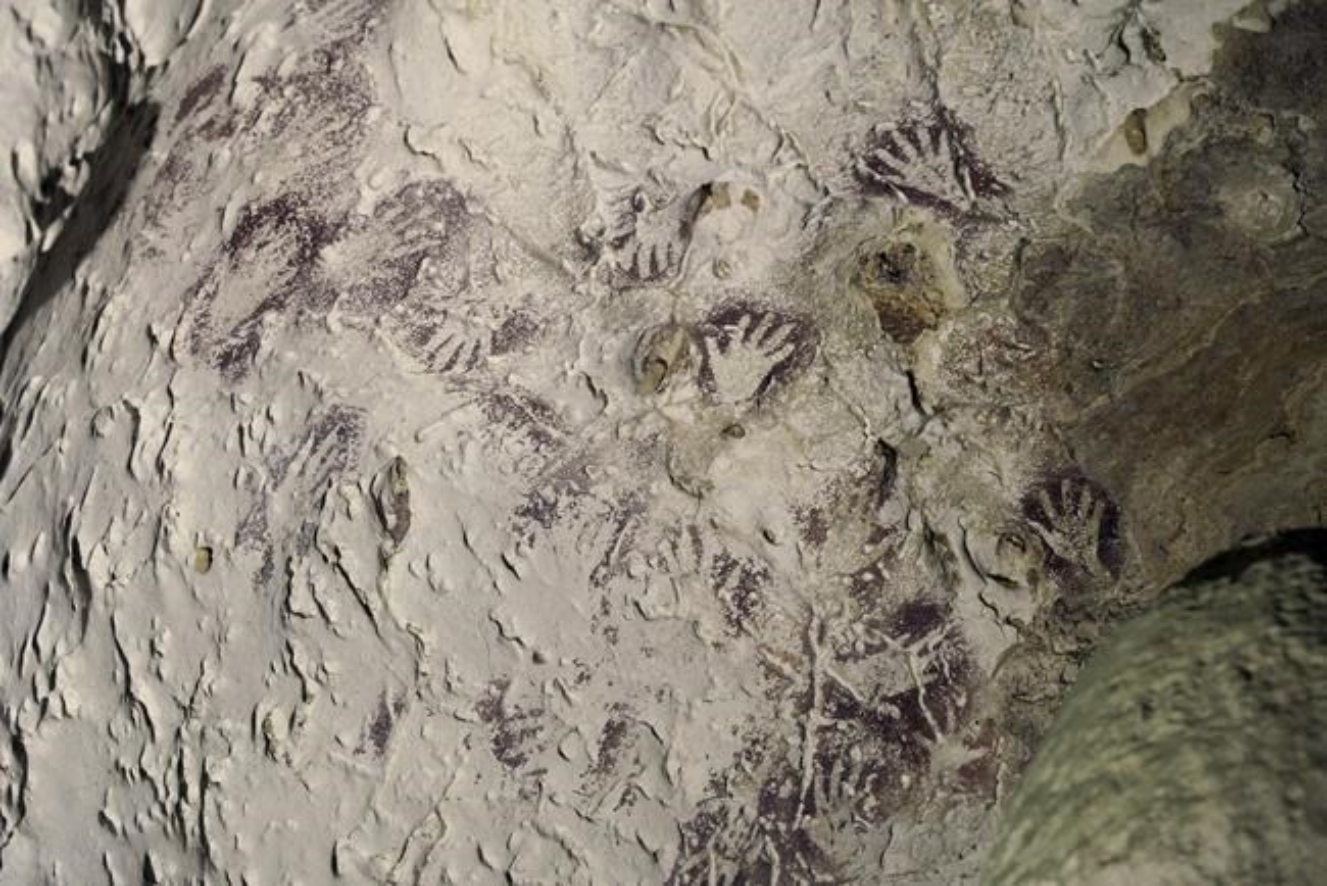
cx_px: 664
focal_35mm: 95
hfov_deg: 21.4
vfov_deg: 14.4
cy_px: 443
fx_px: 3503
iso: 3200
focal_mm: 95
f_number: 4.5
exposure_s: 1/60
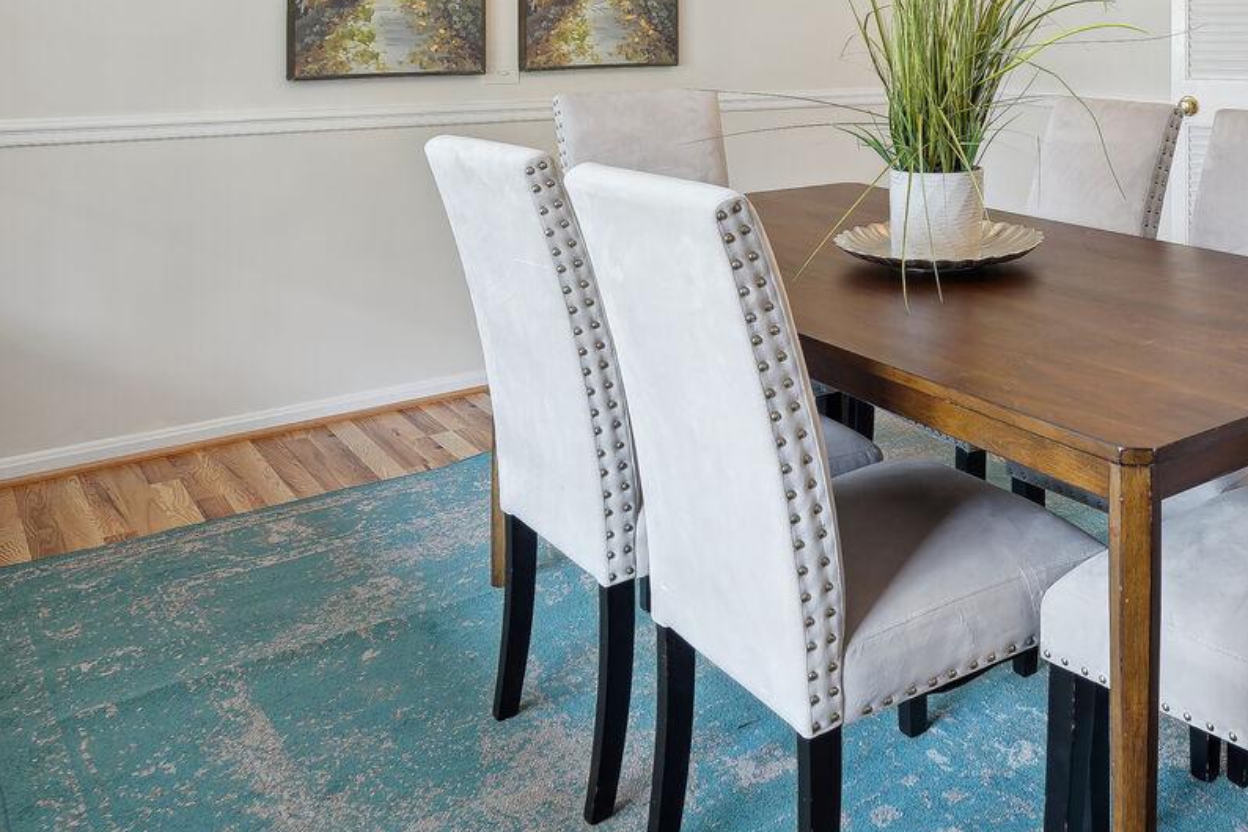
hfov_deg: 48.4
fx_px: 1282
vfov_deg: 33.1
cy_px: 14
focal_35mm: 37
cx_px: 1030
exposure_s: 1/4
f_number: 8
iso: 200
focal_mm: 17
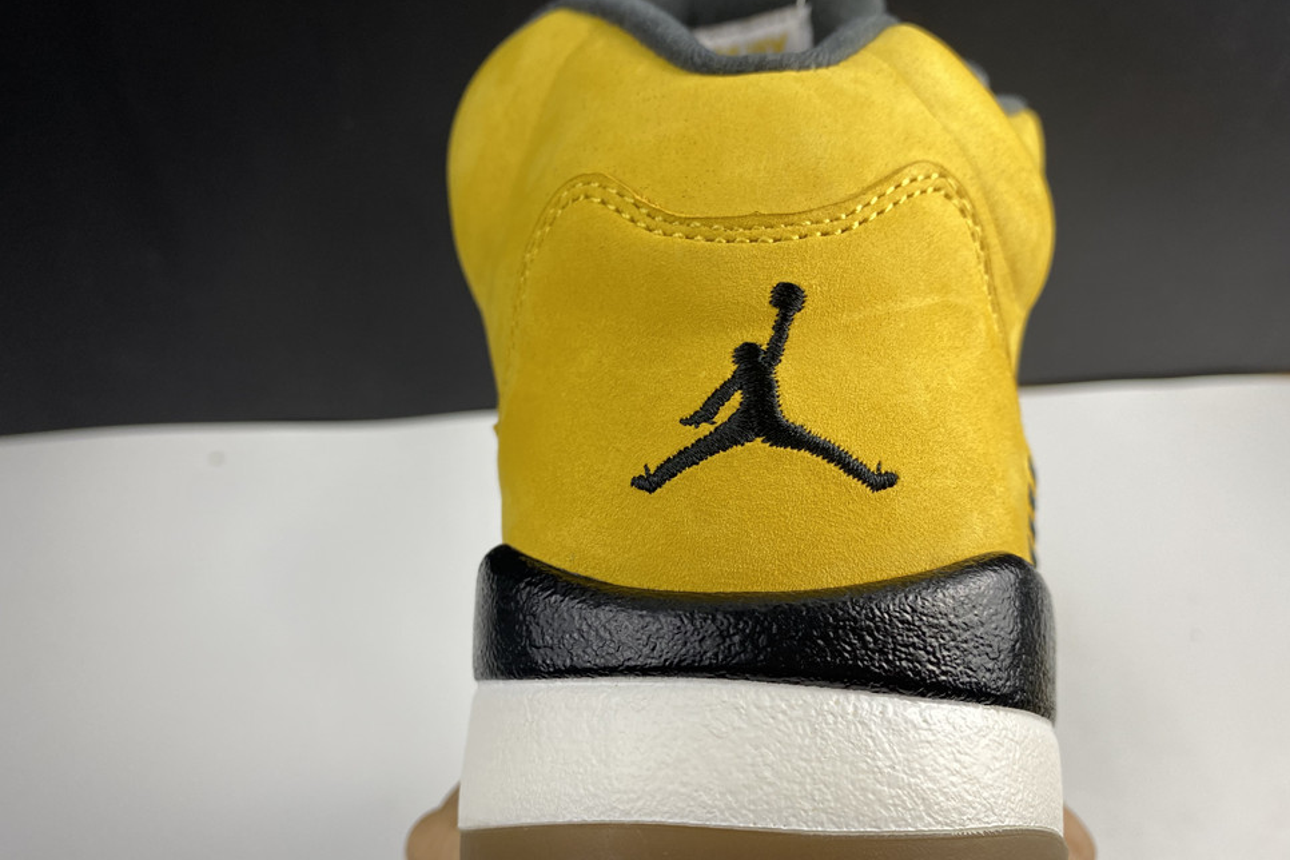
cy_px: 463
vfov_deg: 46.4
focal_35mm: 28
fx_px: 1003
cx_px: 657
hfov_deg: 65.5
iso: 40
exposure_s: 1/100
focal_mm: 4.25
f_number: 1.8
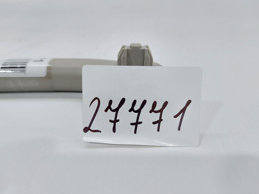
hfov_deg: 71.6
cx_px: 130
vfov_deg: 56.8
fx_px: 180
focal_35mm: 24
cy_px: 97
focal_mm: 5.23
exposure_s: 1/50
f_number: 1.8
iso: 64
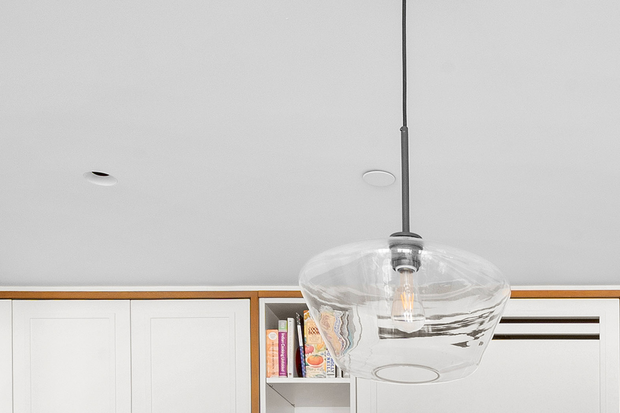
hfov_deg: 35.4
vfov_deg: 20.7
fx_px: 929
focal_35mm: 54
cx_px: 518
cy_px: 648
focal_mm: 14
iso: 320
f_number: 14
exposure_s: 1/2.5
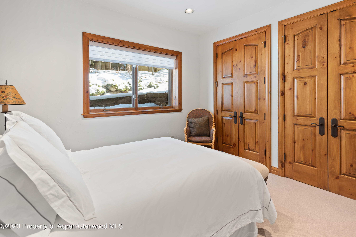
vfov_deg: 70.5
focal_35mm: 17
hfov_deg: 93.3
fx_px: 168
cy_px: 118
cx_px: 178
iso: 100
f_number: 7.1
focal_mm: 17
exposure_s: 1.3
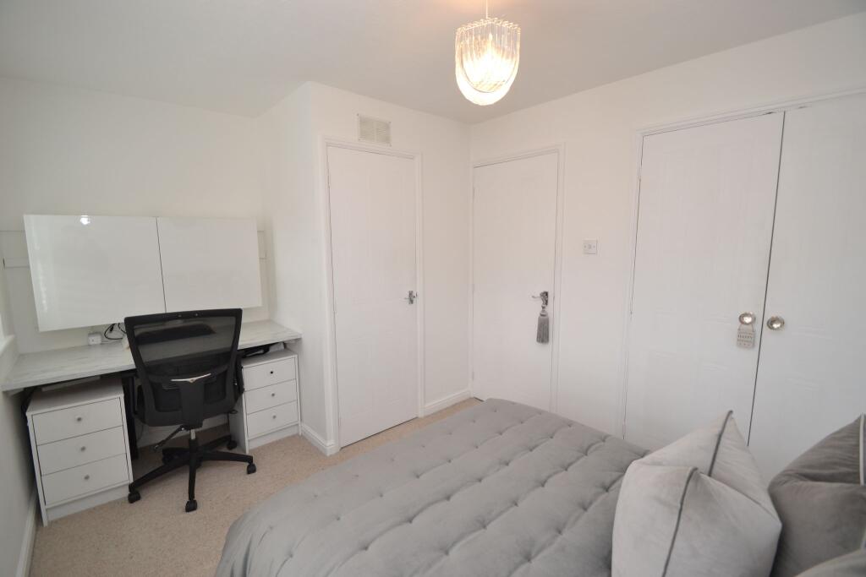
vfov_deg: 77.3
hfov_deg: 100.4
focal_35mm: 15
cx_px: 433
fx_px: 361
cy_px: 288
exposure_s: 1/60
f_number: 4
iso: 400
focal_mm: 10
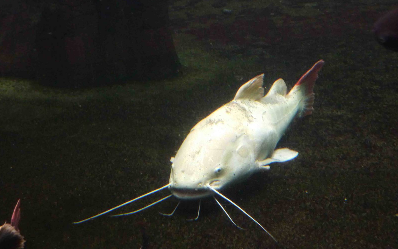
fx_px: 1041
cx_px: 199
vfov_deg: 13.6
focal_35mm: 96
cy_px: 140
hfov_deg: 21.6
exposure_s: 1/40
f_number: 4.3
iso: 400
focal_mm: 14.7
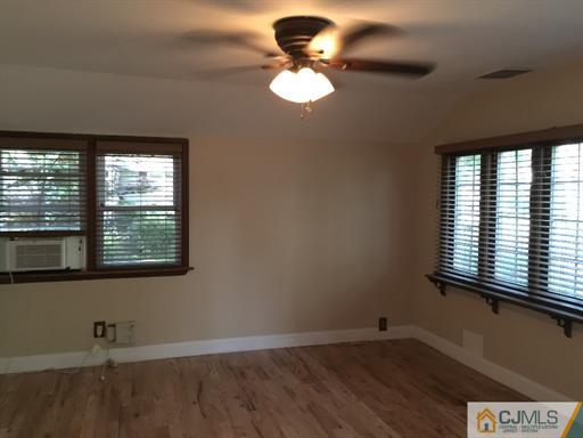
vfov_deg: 48.2
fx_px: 488
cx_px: 292
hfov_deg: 61.7
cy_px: 219
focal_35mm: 29
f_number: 2.2
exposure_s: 1/4
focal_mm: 4.15
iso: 80
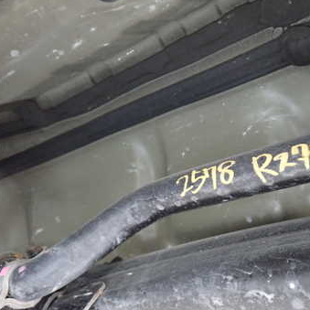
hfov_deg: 33.9
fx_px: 507
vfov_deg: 34.0
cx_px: 181
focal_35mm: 50
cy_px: 173
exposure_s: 1/30
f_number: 2.4
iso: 800
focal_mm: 5.79
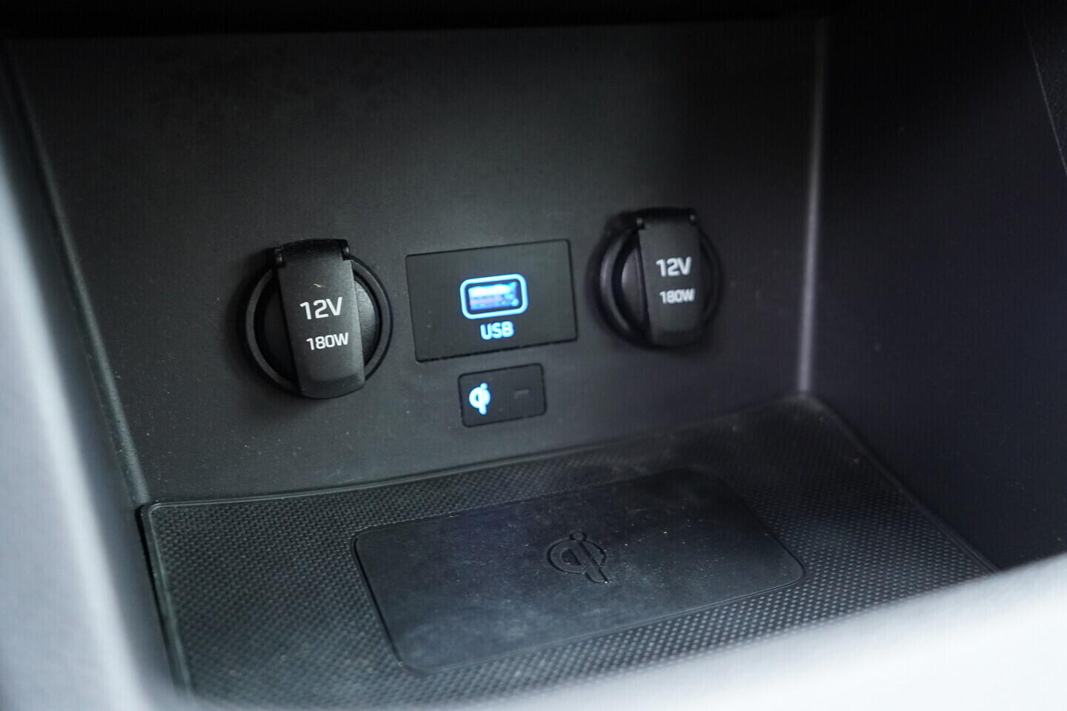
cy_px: 356
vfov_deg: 36.9
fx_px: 1067
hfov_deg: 53.1
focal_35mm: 36
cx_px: 534
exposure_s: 1/40
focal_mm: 24
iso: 2500
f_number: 2.8
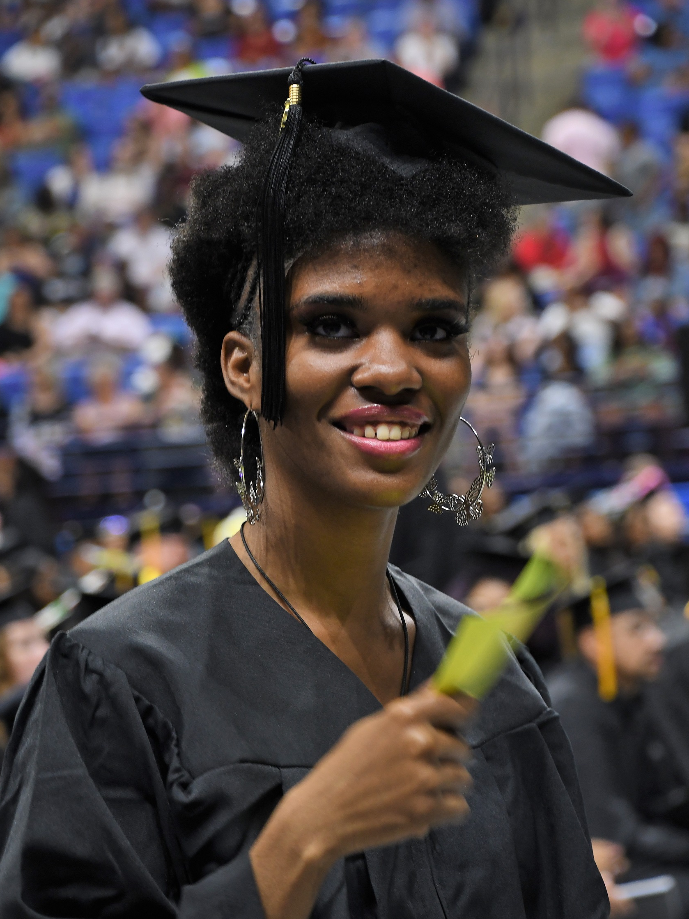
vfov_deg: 13.4
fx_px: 3902
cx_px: 343
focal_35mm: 147
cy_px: 457
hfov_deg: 10.1
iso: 1000
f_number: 5.3
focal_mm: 90
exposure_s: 1/80
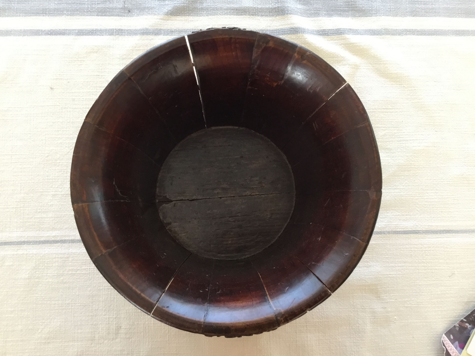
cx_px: 238
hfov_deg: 58.4
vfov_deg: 45.4
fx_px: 425
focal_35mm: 31
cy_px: 178
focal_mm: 3.3
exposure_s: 1/33
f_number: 2.4
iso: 125
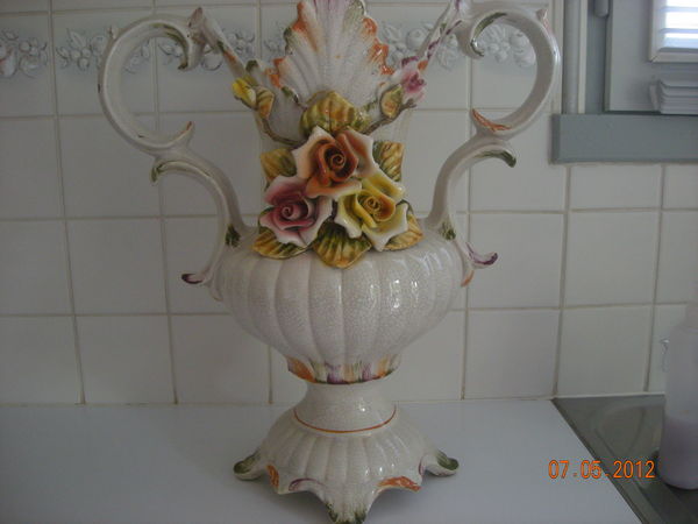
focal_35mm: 35
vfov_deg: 40.7
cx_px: 349
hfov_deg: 52.6
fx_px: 706
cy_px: 262
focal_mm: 5.7
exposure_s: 1/56.3
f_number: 2.8
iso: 248
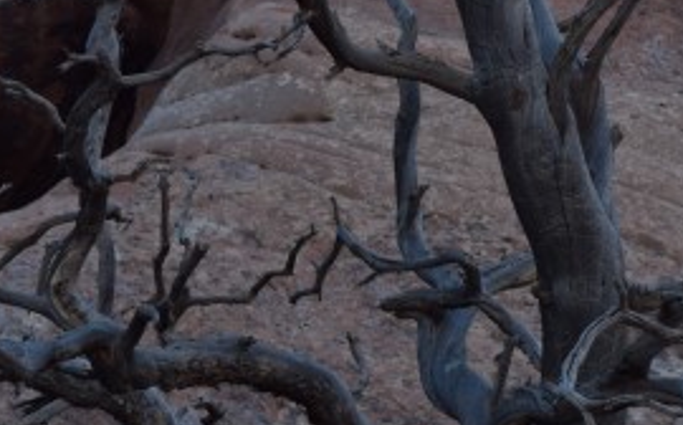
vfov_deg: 4.6
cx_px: 326
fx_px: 5218
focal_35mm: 281
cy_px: -230
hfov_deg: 7.5
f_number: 8
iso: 360
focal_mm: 55
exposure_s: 1/250
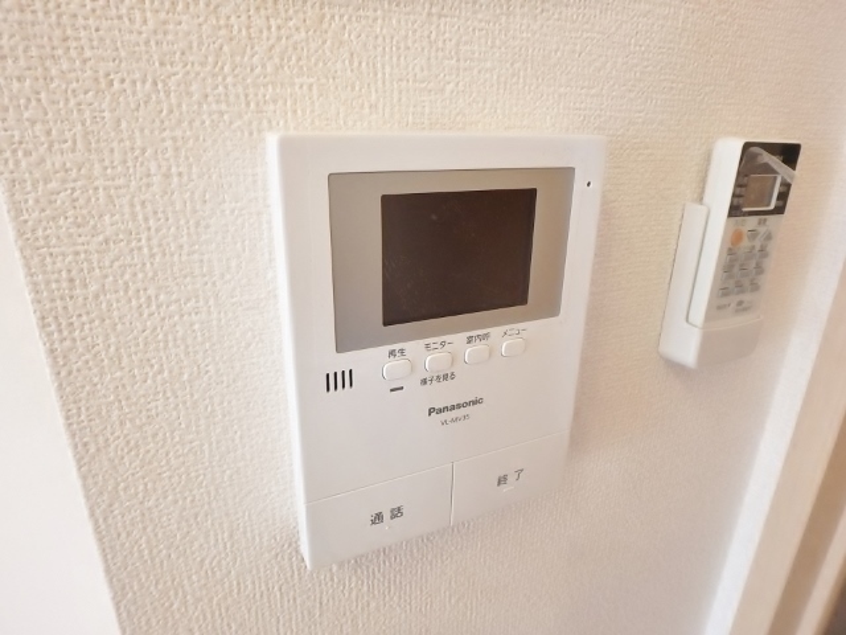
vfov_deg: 63.4
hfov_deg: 79.0
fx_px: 513
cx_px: 423
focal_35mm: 21
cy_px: 318
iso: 400
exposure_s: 1/30
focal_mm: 3.7
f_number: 3.5
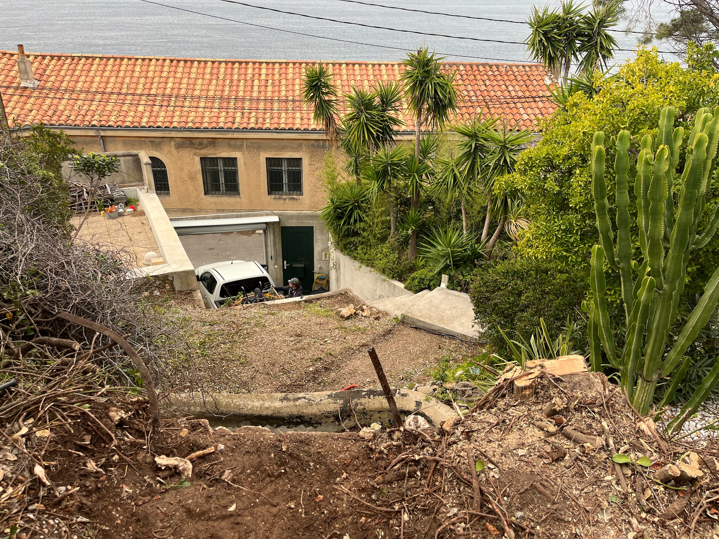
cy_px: 270
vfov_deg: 53.1
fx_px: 540
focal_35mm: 26
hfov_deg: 67.3
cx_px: 360
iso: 40
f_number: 1.6
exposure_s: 1/262
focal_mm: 5.1
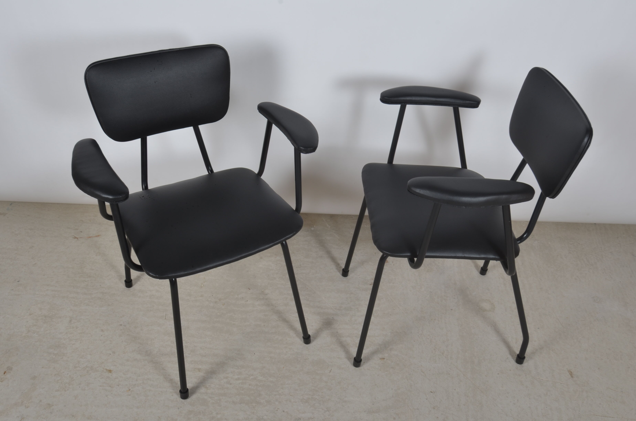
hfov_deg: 57.3
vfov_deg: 39.8
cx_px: 318
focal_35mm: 33
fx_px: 582
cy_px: 210
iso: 100
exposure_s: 1/125
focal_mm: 22
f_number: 14
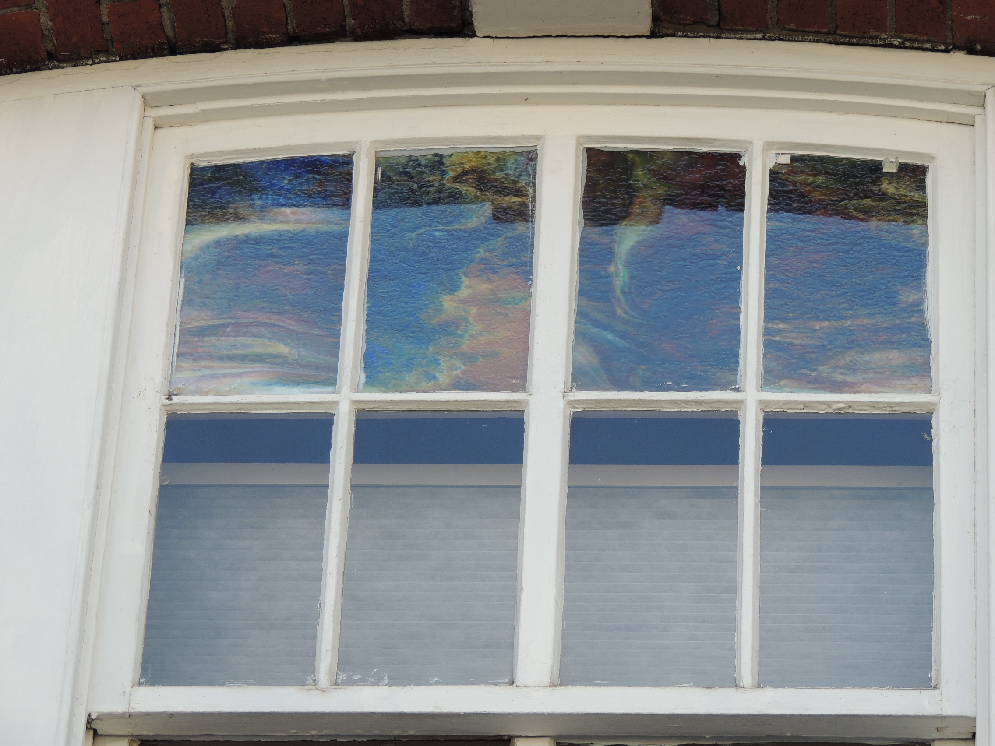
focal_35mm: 185
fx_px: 5318
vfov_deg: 8.0
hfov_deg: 10.7
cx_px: 498
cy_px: 373
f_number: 4.6
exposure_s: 1/125
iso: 100
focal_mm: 33
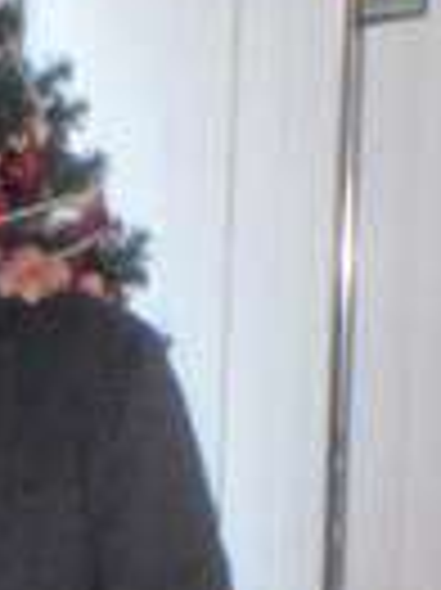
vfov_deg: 10.6
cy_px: 1018
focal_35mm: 176
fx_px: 2994
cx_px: -482
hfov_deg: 8.0
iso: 400
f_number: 4.1
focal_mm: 6.53
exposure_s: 1/40
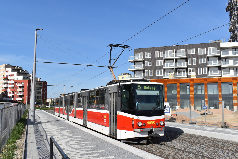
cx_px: 119
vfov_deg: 41.7
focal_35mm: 32
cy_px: 80
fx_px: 208
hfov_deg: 59.5
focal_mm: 21
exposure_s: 1/500
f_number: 11
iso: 200
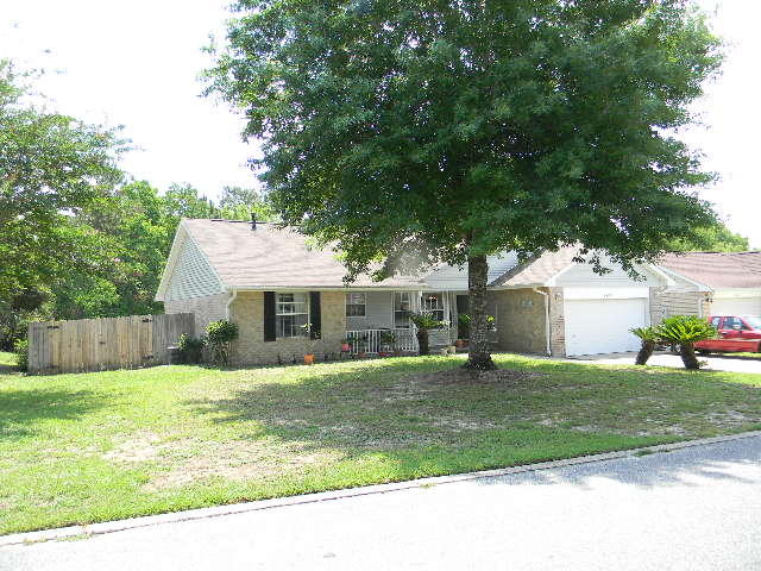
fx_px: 616
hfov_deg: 63.4
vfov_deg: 49.7
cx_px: 380
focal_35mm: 28
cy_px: 286
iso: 80
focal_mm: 5
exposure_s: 1/187
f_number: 3.5
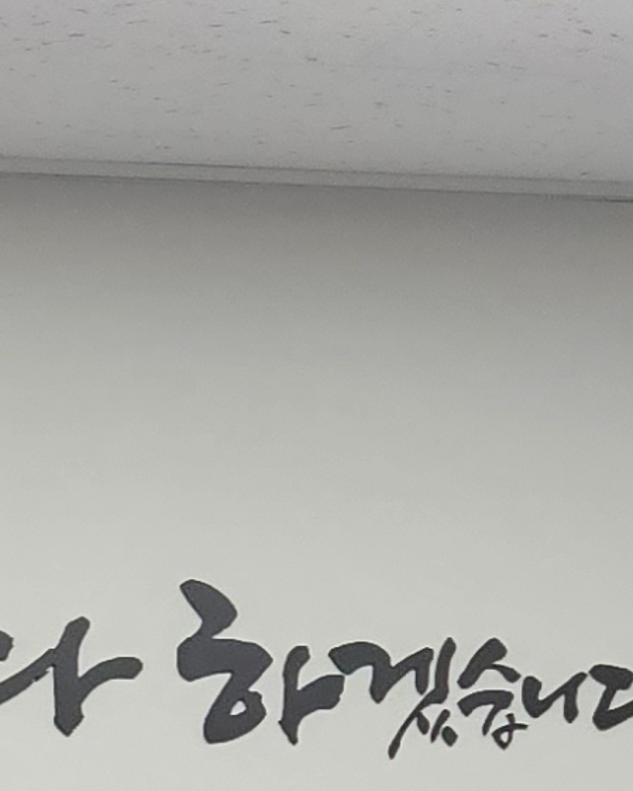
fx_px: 3746
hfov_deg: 8.8
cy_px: 1354
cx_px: -880
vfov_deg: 11.3
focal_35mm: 160
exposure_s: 1/120
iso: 100
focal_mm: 5.4
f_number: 1.8
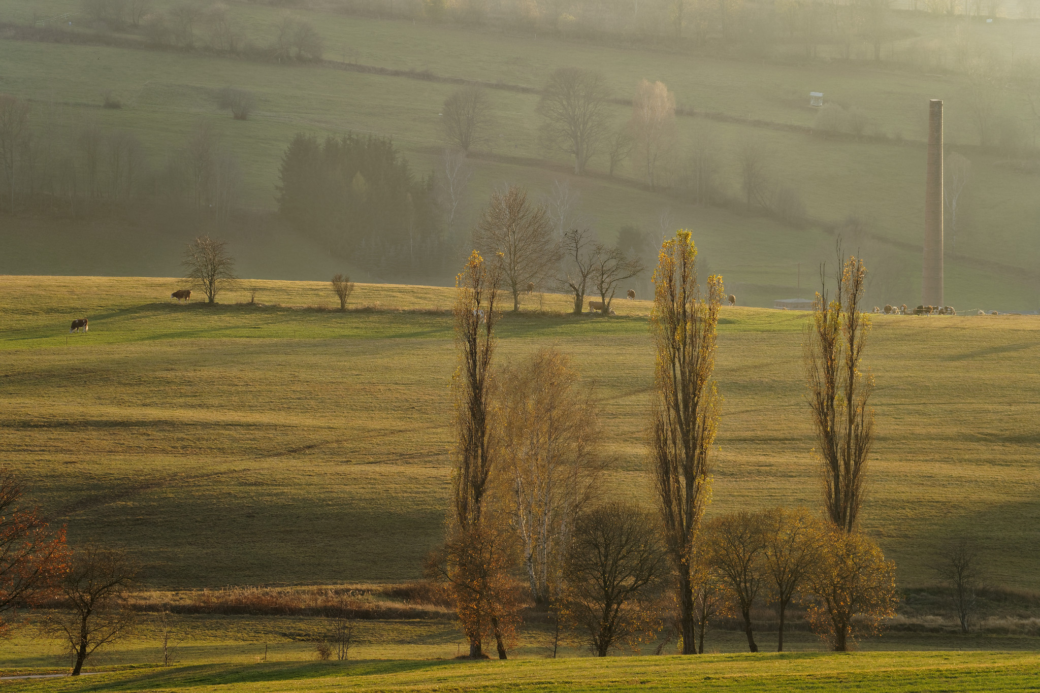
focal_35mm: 226
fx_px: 6513
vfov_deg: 6.1
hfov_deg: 9.1
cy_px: 346
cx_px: 520
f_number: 5.6
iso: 200
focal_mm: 225.5
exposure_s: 1/250
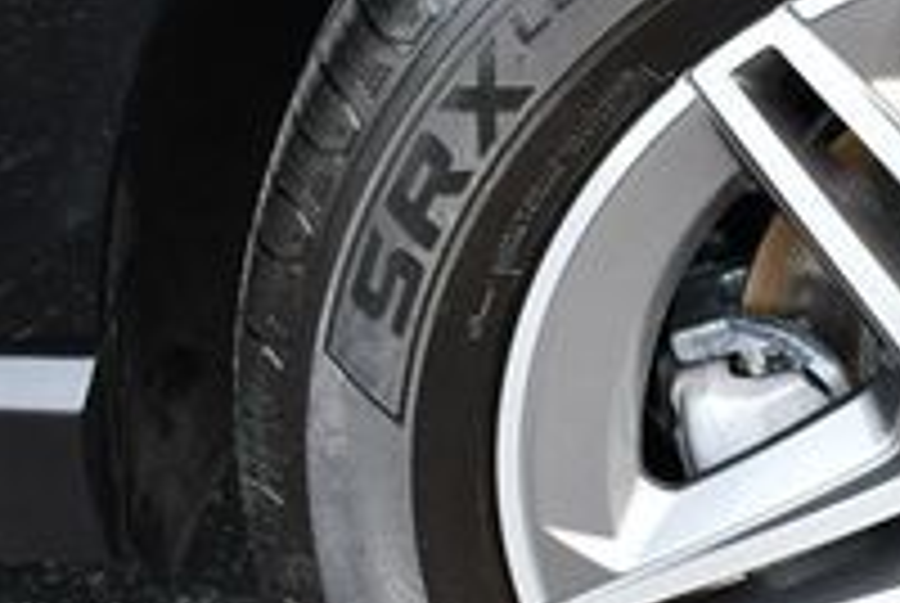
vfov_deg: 12.0
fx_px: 2879
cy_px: 342
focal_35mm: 115
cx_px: 1148
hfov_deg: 16.8
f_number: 3.5
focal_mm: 18
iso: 560
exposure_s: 1/250
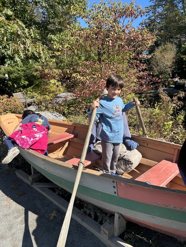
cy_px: 124
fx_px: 186
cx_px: 93
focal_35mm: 26
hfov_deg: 53.1
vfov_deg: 67.3
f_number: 1.5
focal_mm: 5.7
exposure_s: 1/2299
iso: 50
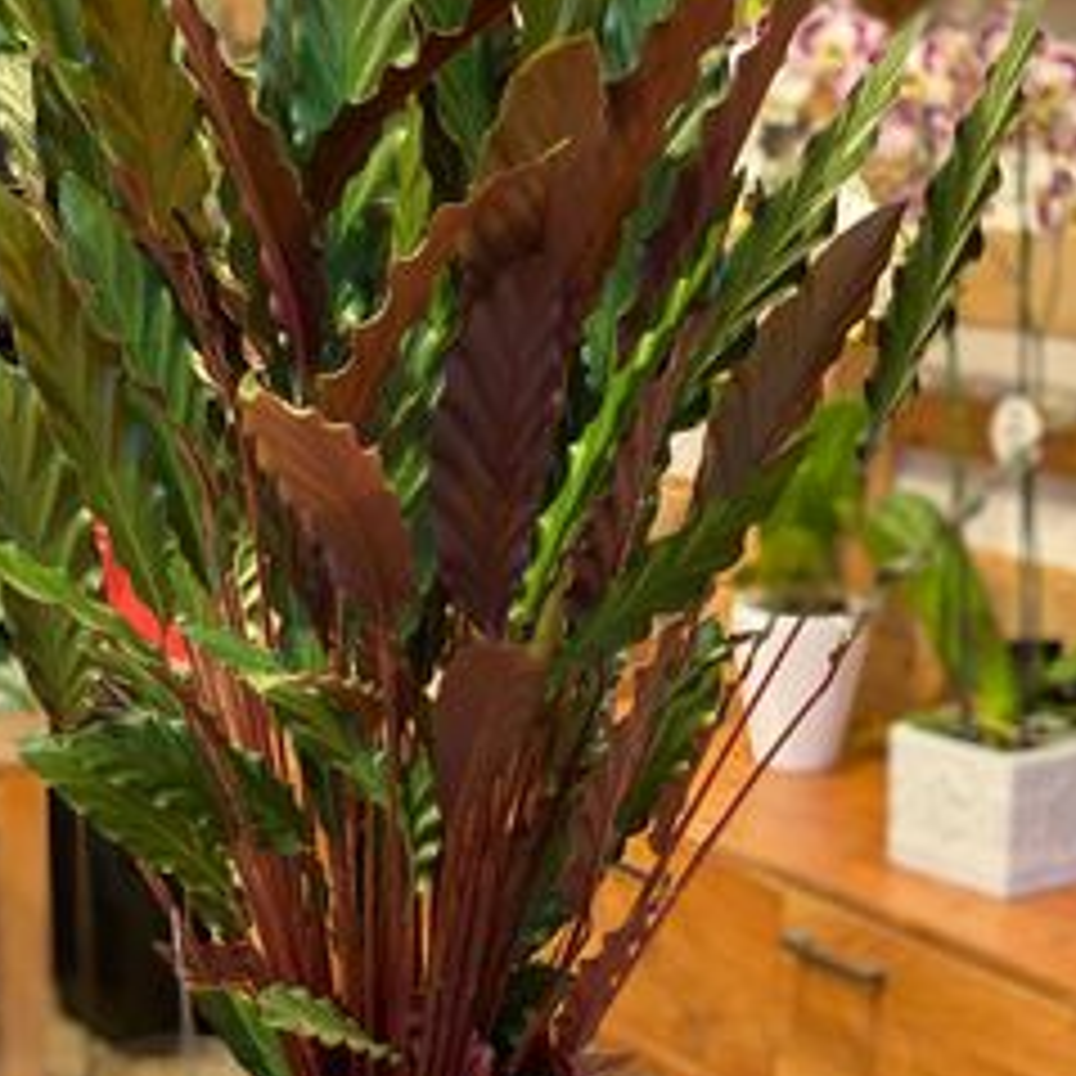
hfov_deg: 21.1
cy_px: 664
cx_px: 401
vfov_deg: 21.1
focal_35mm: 82
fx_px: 2884
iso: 125
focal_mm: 6
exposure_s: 1/33
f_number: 2
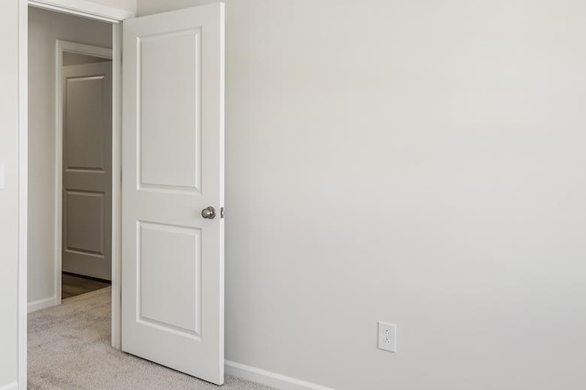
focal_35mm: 36
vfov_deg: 36.5
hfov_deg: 51.5
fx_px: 586
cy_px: 131
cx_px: 168
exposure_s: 1/10
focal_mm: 14
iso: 400
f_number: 6.3
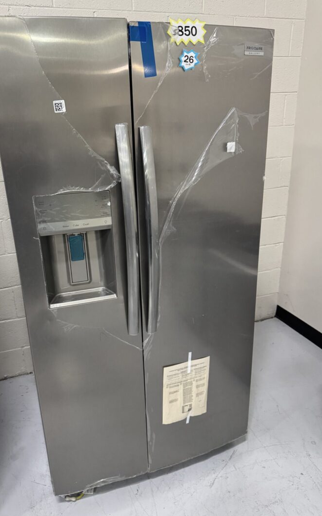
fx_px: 365
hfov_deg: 47.4
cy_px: 254
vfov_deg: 70.4
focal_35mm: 26
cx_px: 135
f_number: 1.78
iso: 320
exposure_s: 1/60
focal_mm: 6.76
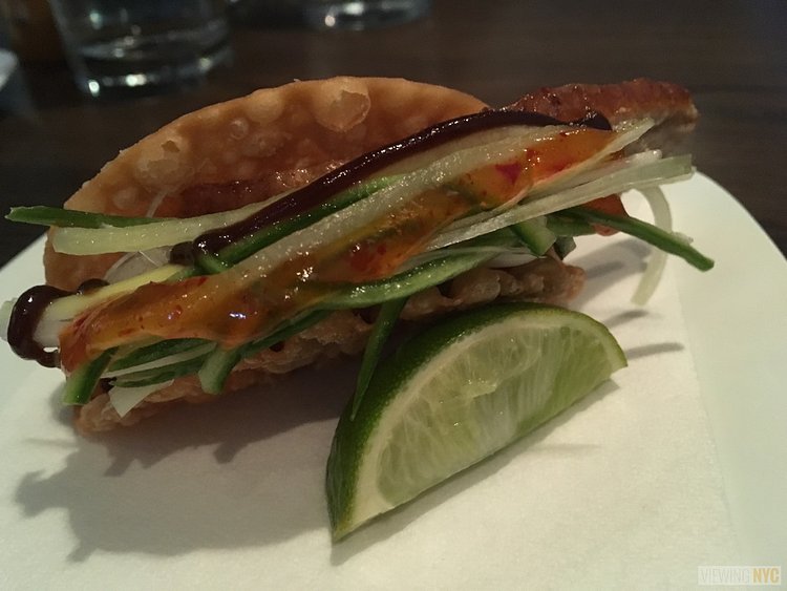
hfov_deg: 61.6
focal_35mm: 29
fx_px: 660
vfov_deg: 48.3
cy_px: 296
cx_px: 394
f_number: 2.2
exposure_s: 1/15
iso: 250
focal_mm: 4.15
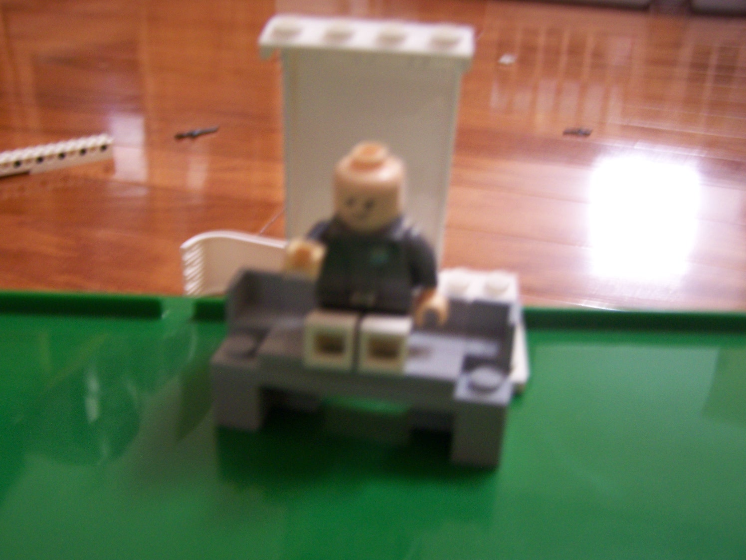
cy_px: 280
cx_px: 373
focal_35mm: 38
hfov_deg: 49.0
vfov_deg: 37.7
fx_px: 819
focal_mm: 6.3
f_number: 2.8
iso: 160
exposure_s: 1/8
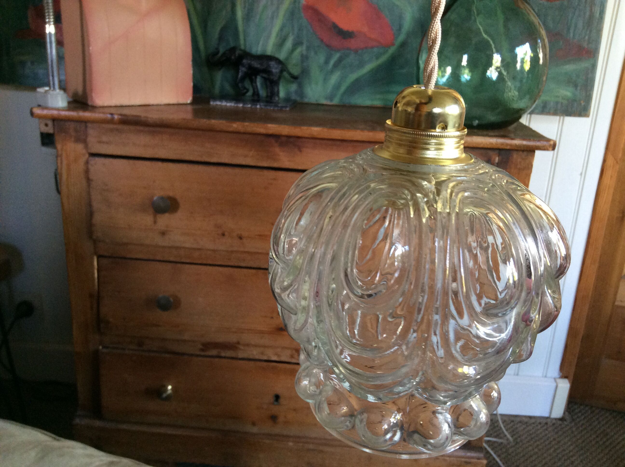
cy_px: 234
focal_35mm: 32
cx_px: 312
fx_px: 577
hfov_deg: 56.9
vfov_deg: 44.1
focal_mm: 3.3
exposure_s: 1/25
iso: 125
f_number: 2.4
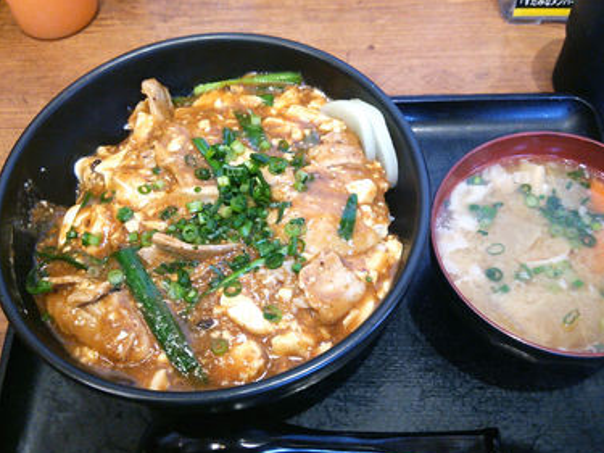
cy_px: 240
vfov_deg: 44.1
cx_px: 321
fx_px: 558
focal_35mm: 32
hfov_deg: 56.8
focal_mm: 4.06
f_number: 1.94
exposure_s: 1/39
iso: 160
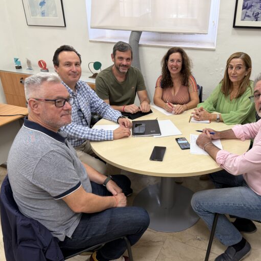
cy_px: 130
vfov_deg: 55.6
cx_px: 162
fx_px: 247
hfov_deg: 55.0
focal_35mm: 29
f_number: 1.78
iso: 160
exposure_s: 1/50
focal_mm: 6.76
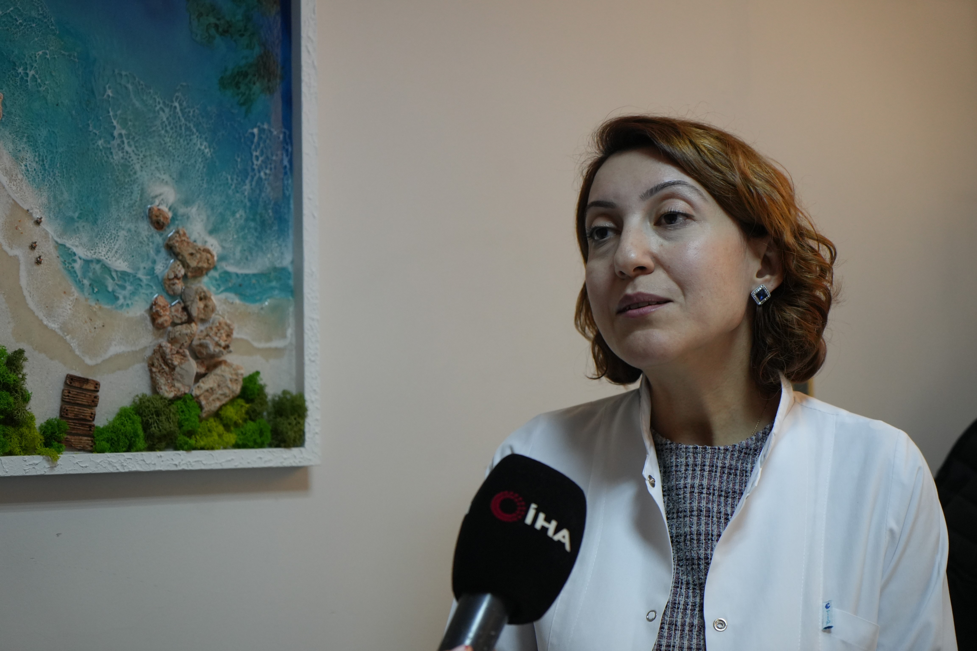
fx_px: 1872
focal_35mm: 69
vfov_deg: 19.7
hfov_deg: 29.2
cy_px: 326
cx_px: 488
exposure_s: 1/160
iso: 2500
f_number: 4
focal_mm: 69
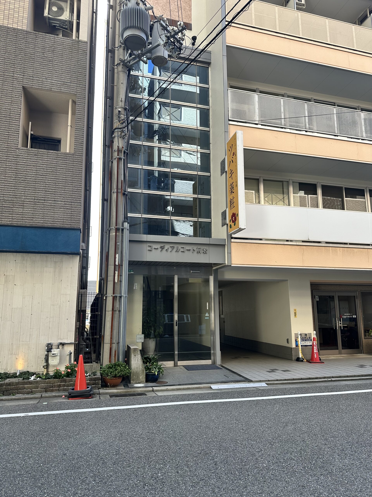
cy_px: 248
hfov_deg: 56.8
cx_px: 186
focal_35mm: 24
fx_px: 344
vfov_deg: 71.6
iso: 80
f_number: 1.78
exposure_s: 1/366
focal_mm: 6.86
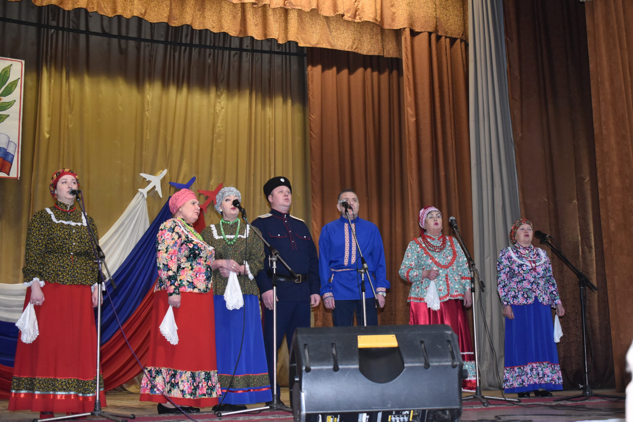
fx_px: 844
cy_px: 211
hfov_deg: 41.1
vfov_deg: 28.1
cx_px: 316
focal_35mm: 48
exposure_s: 1/80
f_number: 4.5
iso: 1600
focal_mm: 32
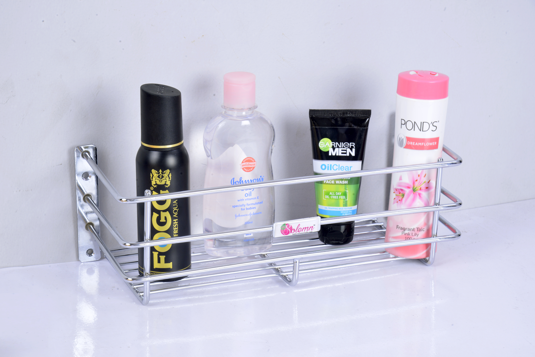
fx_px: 1635
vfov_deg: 12.5
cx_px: 268
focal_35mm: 110
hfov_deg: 18.6
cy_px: 178
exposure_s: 1/125
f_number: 19
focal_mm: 110
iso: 320
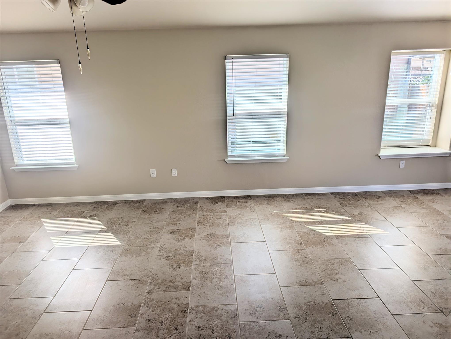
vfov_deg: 56.9
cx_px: 226
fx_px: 313
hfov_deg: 71.5
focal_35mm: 24
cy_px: 170
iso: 21
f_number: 1.68
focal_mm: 6.9
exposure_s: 1/307
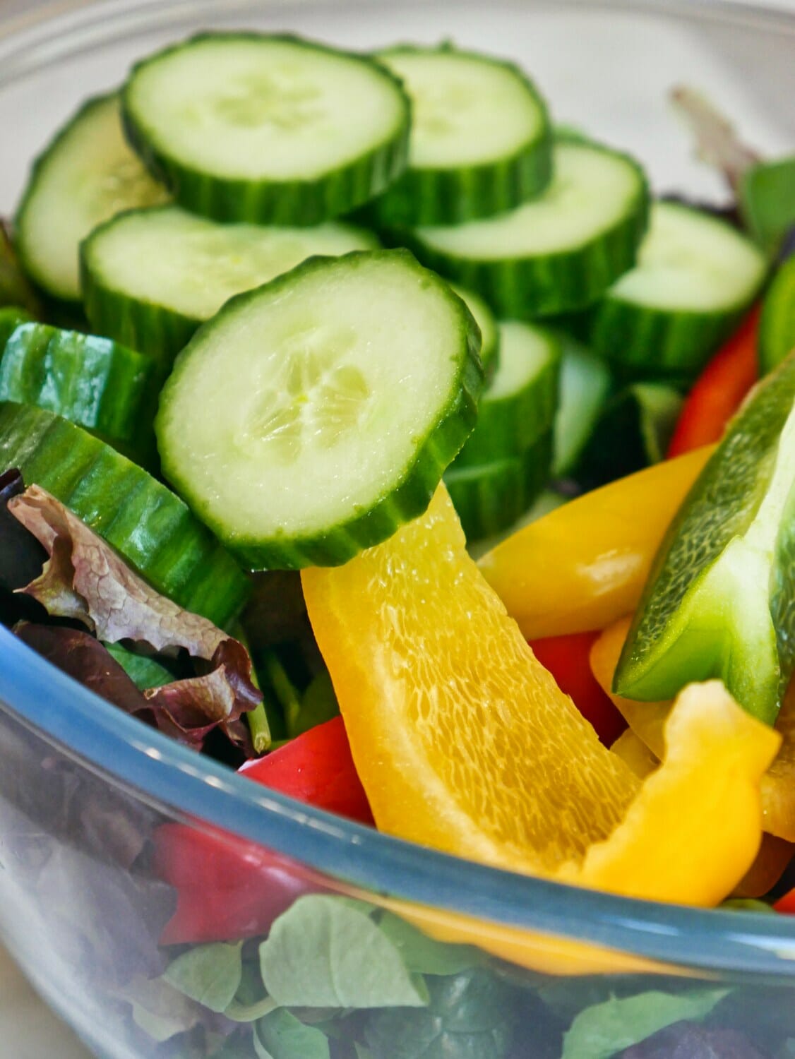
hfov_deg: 17.6
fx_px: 2571
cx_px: 398
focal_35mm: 84
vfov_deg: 23.3
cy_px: 530
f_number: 5.6
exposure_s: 1/50
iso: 800
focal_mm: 42
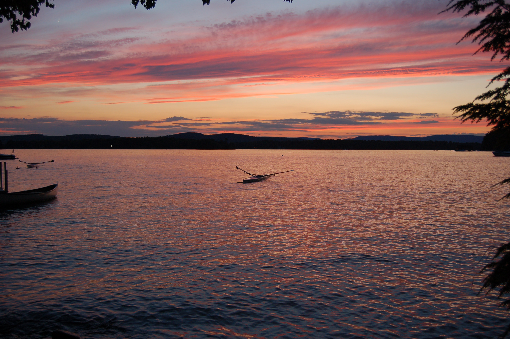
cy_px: 170
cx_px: 255
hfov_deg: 49.6
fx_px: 552
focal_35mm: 39
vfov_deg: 34.1
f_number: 5
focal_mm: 26
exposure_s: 1/100
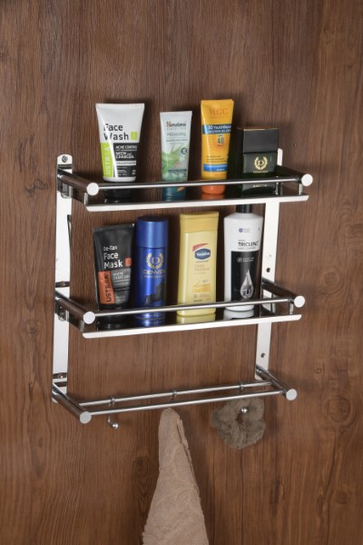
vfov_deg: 19.5
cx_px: 182
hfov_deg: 13.0
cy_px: 272
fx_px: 1588
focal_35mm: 105
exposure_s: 1/25
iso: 160
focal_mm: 70
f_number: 13
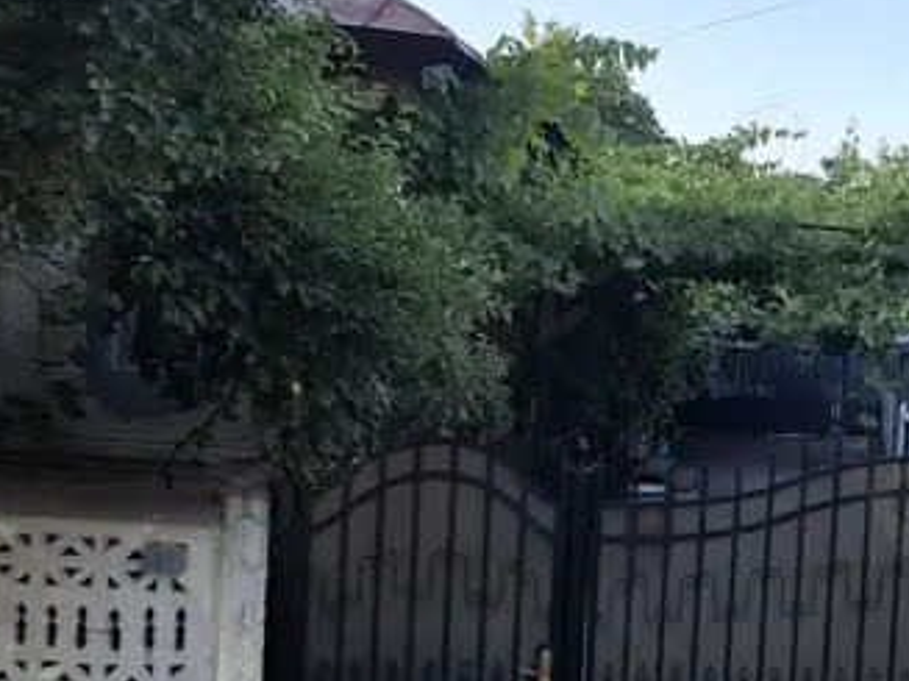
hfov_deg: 36.3
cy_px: 375
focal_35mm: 49
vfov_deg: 29.6
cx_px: 831
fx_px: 1286
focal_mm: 1.64
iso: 40
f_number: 2.2
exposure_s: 1/352
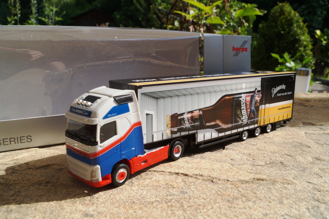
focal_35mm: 33
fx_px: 301
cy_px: 110
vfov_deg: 39.9
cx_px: 164
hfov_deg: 57.3
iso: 100
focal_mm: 22
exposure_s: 1/60
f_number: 18
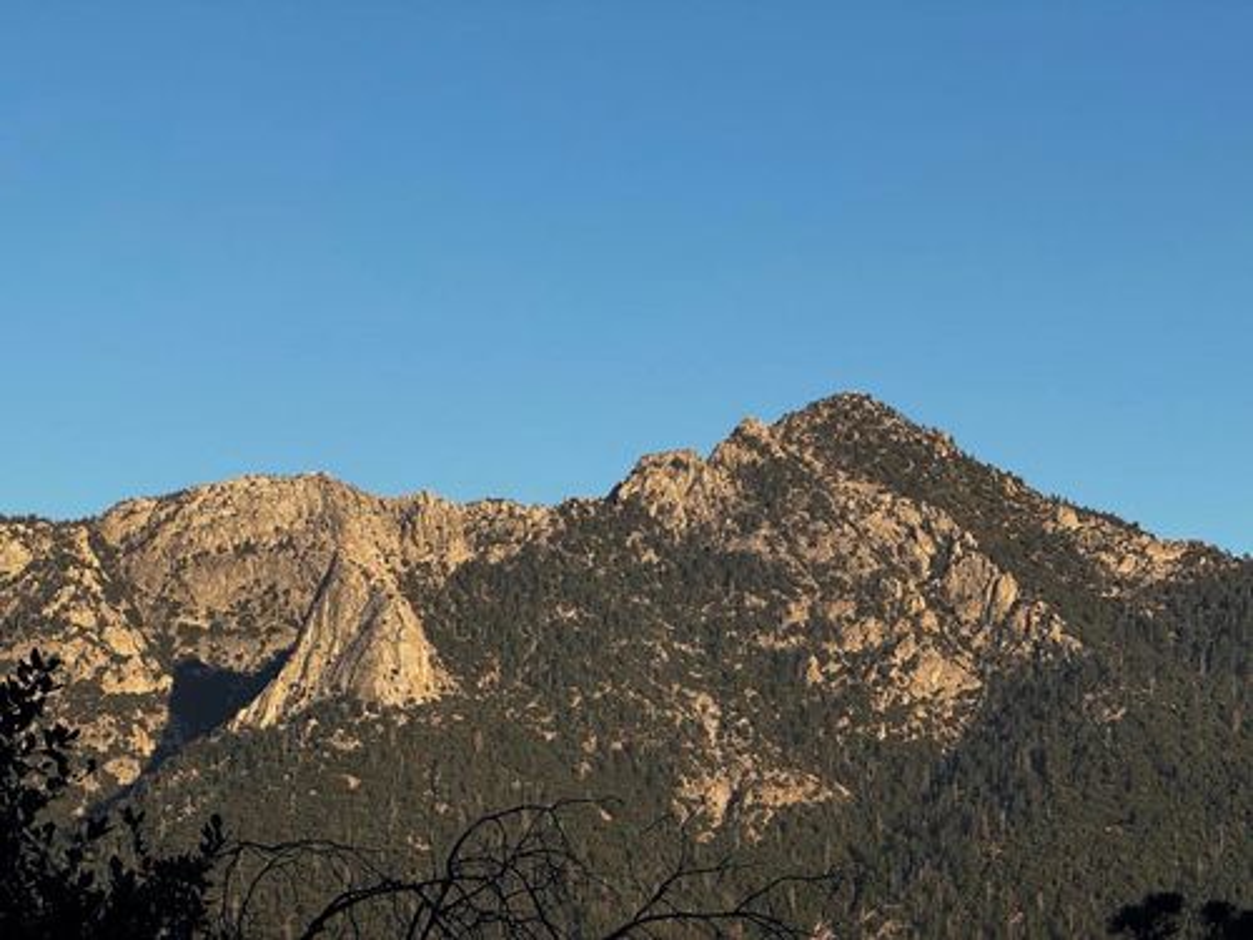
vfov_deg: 12.3
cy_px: 470
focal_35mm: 120
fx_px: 4344
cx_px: 626
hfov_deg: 16.4
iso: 50
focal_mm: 15.66
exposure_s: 1/1096
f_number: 2.8
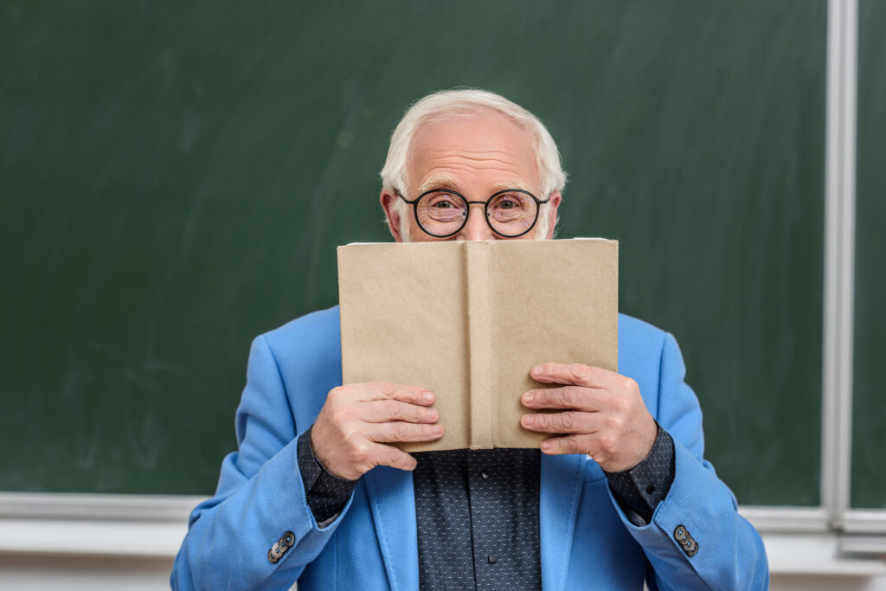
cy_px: 296
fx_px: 2092
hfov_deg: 23.9
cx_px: 443
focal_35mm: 85
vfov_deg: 16.1
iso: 125
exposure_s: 1/160
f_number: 3.5
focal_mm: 85
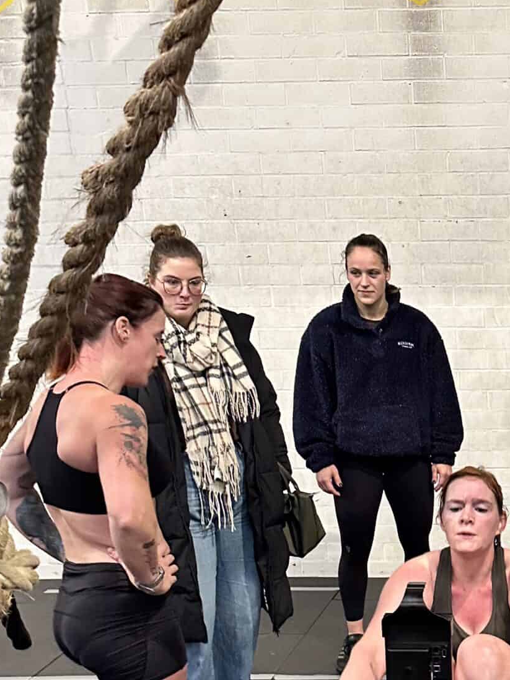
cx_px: 591
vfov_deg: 33.1
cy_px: 571
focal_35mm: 56
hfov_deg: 24.0
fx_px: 1100
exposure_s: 1/50
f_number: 1.78
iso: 400
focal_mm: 6.86
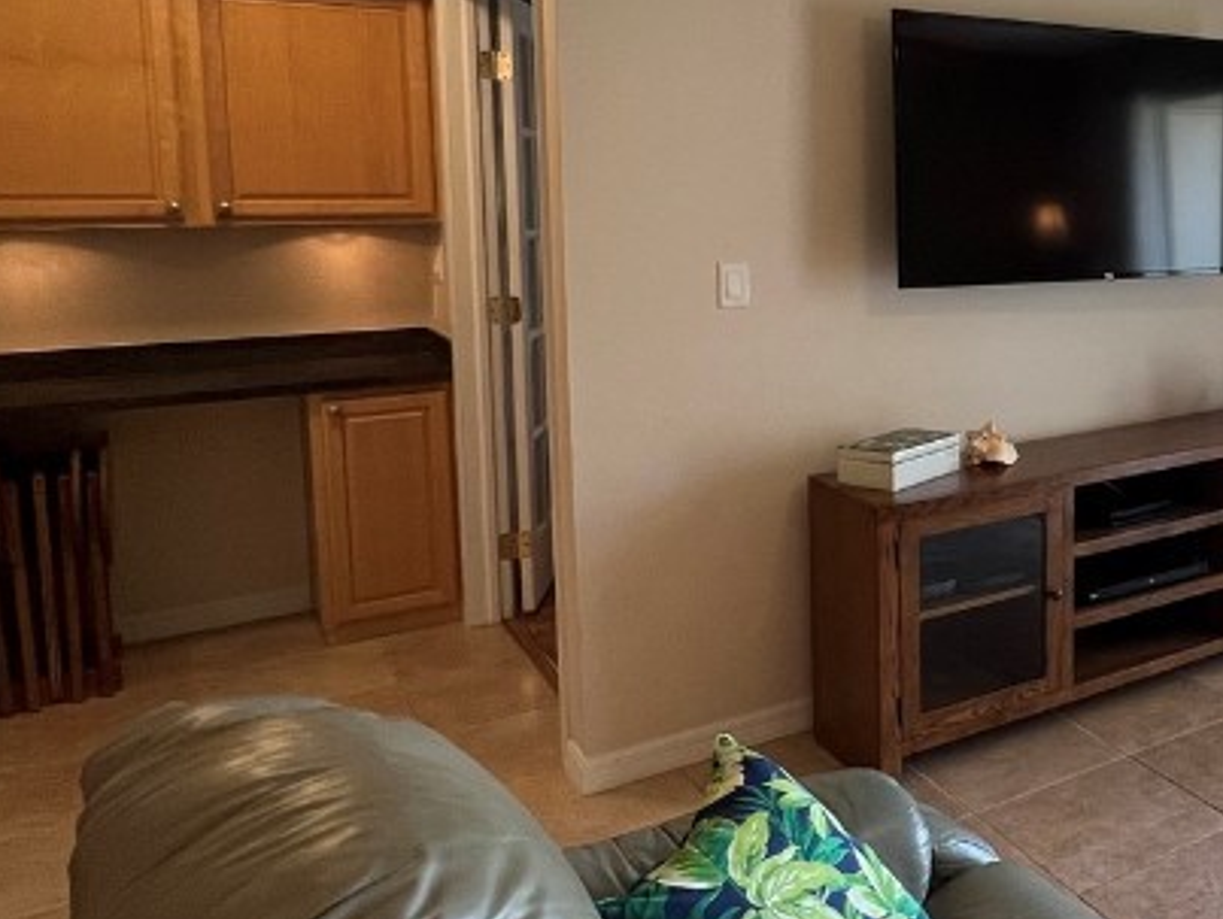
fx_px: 1167
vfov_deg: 42.3
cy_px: 285
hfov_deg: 45.1
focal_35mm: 33
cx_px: 1272
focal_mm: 1.57
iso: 125
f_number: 1.8
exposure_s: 1/120
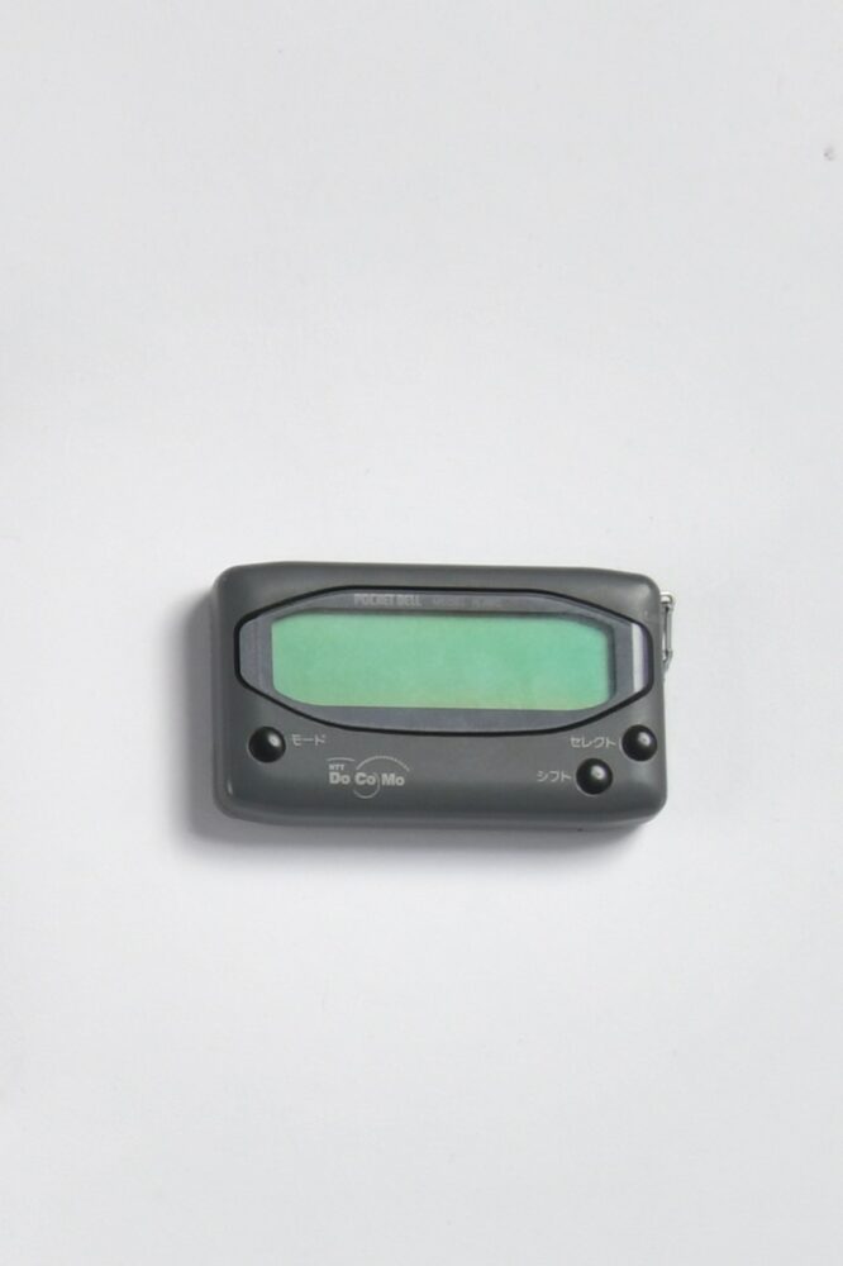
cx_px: 422
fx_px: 1687
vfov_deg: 41.1
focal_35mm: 48
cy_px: 633
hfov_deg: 28.1
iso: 125
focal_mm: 48
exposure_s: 1/100
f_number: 14
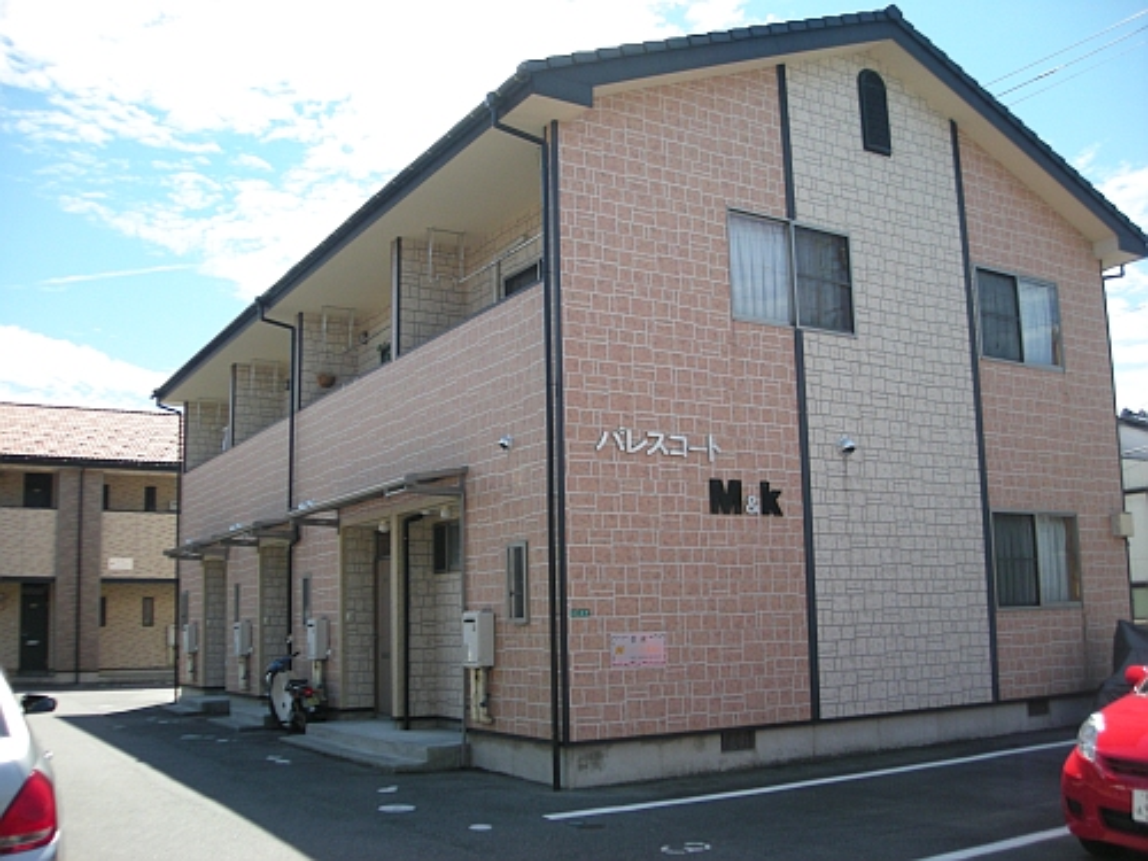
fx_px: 1161
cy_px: 430
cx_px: 574
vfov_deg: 40.7
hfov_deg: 52.6
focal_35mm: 35
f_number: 5.7
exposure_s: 1/158
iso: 64
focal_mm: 5.7
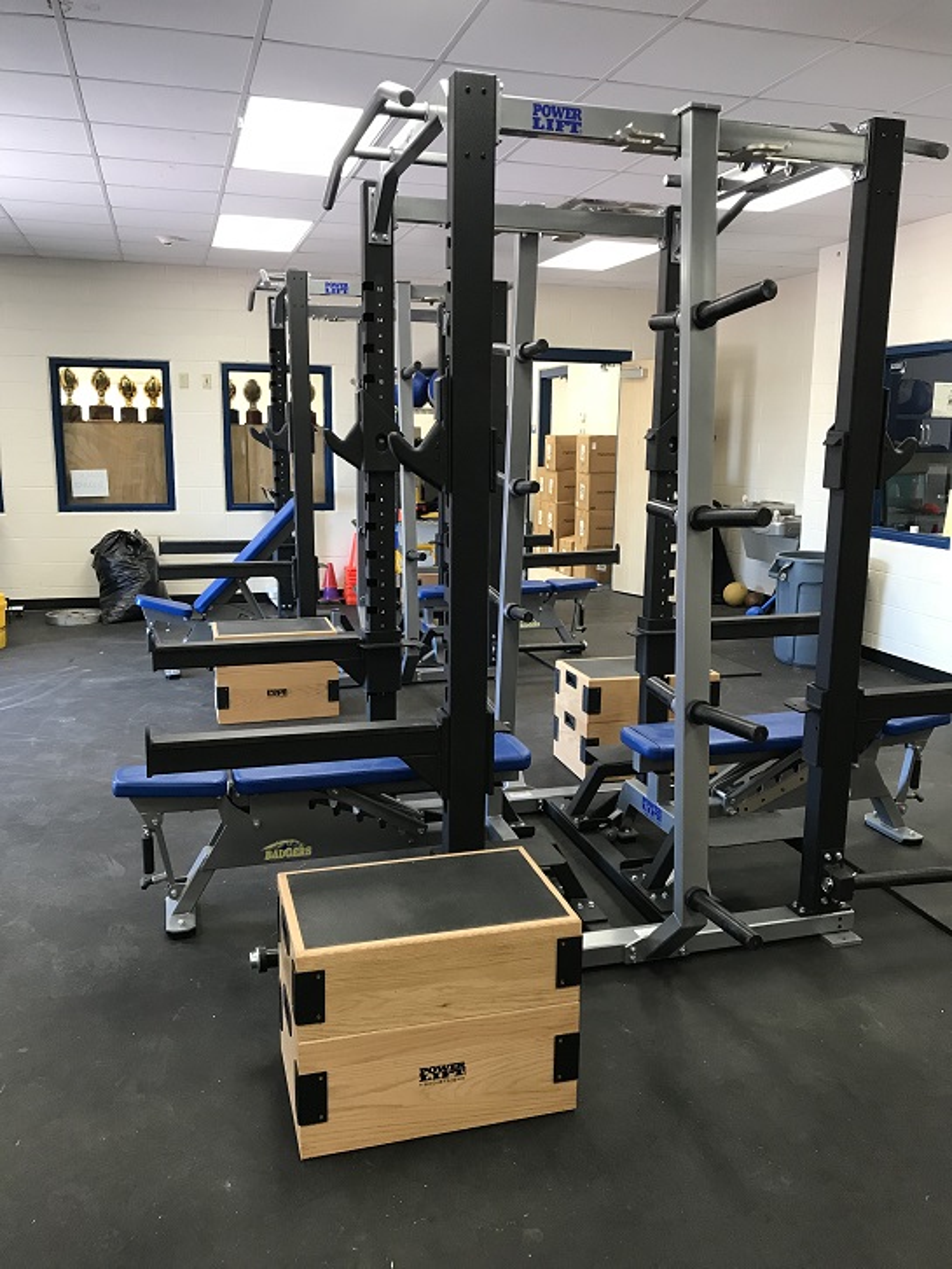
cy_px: 634
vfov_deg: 63.4
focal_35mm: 28
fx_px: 1026
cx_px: 476
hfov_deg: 49.8
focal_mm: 3.99
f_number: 1.8
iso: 40
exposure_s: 1/30
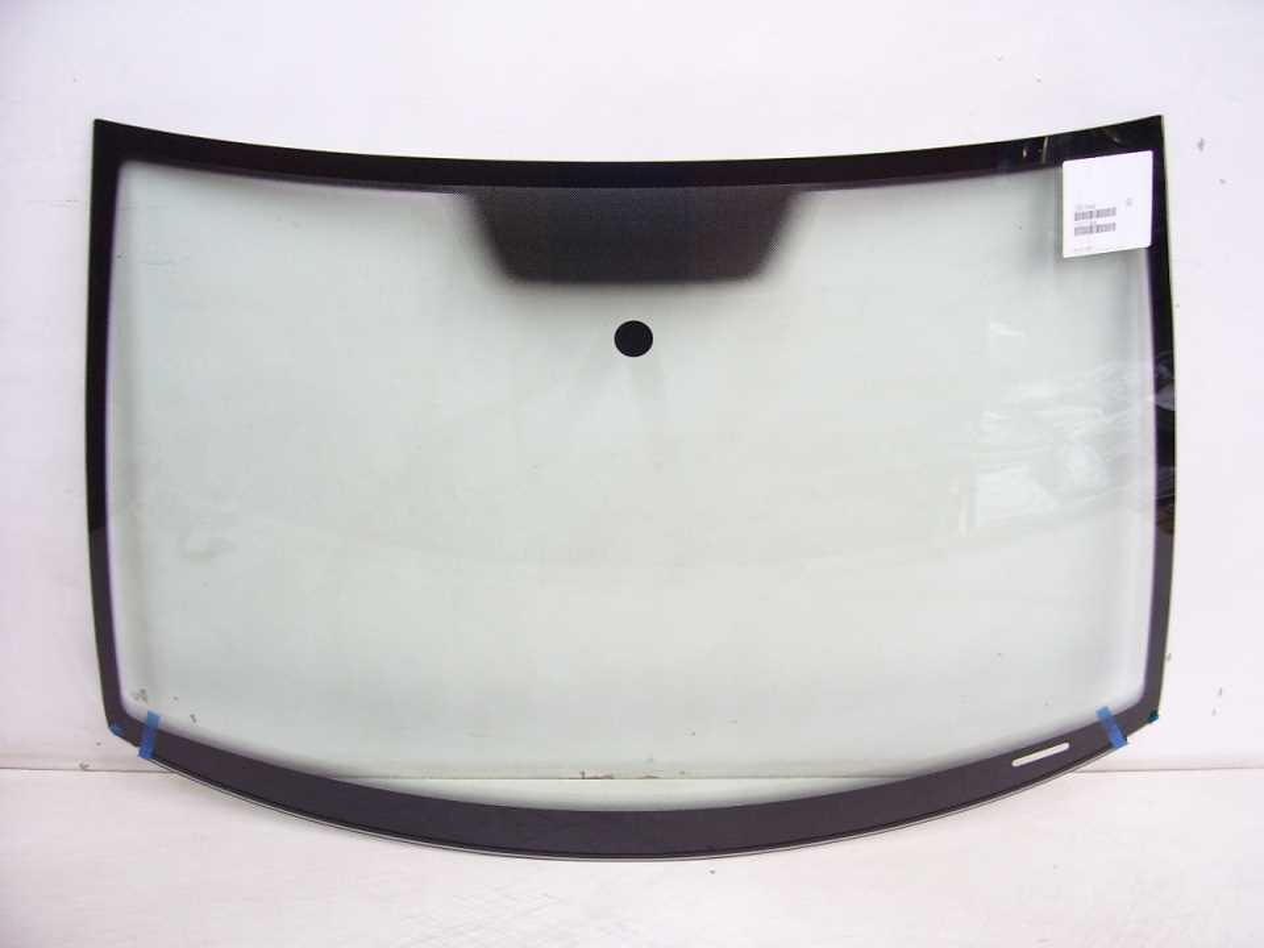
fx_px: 1242
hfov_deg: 54.0
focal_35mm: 34
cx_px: 632
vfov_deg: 41.8
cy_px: 474
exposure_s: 1/10
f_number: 2.7
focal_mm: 5.6
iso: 160
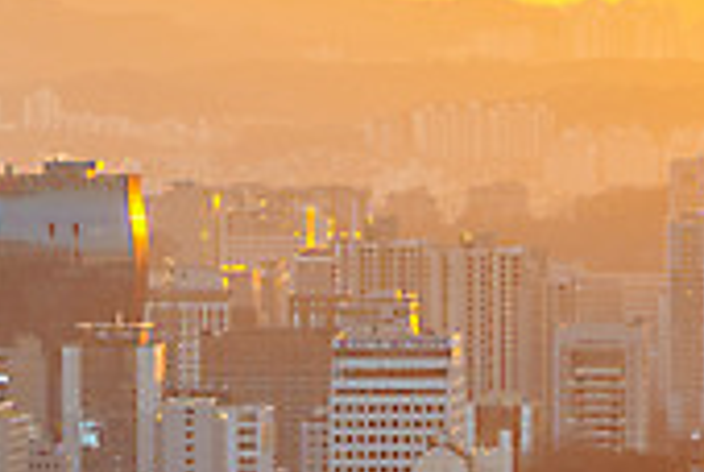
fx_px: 11381
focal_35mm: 581
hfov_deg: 3.5
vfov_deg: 2.4
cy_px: 621
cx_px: 375
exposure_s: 1/50
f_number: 10
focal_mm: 165
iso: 200
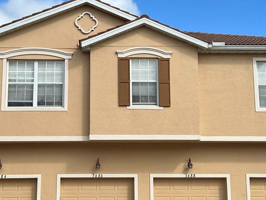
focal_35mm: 68
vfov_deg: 21.6
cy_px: 97
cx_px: 126
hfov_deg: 28.6
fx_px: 523
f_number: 1.5
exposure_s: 1/4274
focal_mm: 5.7
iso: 50
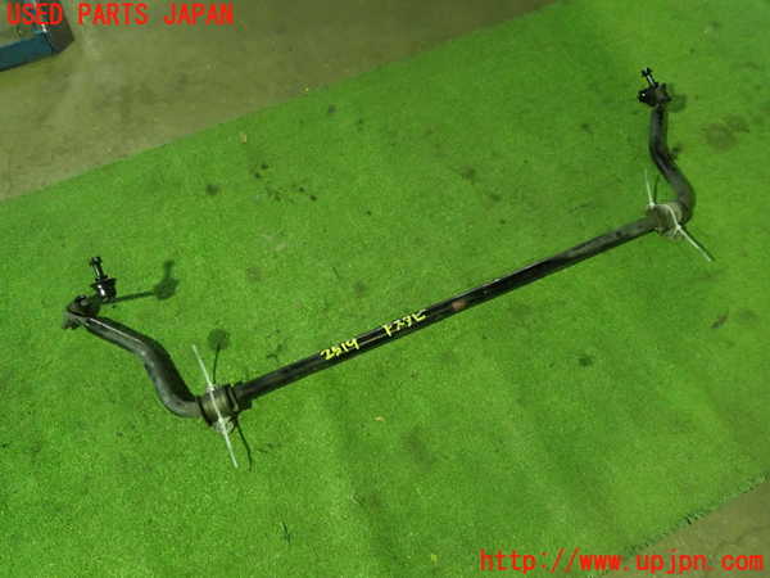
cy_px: 289
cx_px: 385
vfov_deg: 46.8
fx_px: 667
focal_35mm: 30
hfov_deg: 60.0
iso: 800
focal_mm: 5.4
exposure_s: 1/30
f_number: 2.3
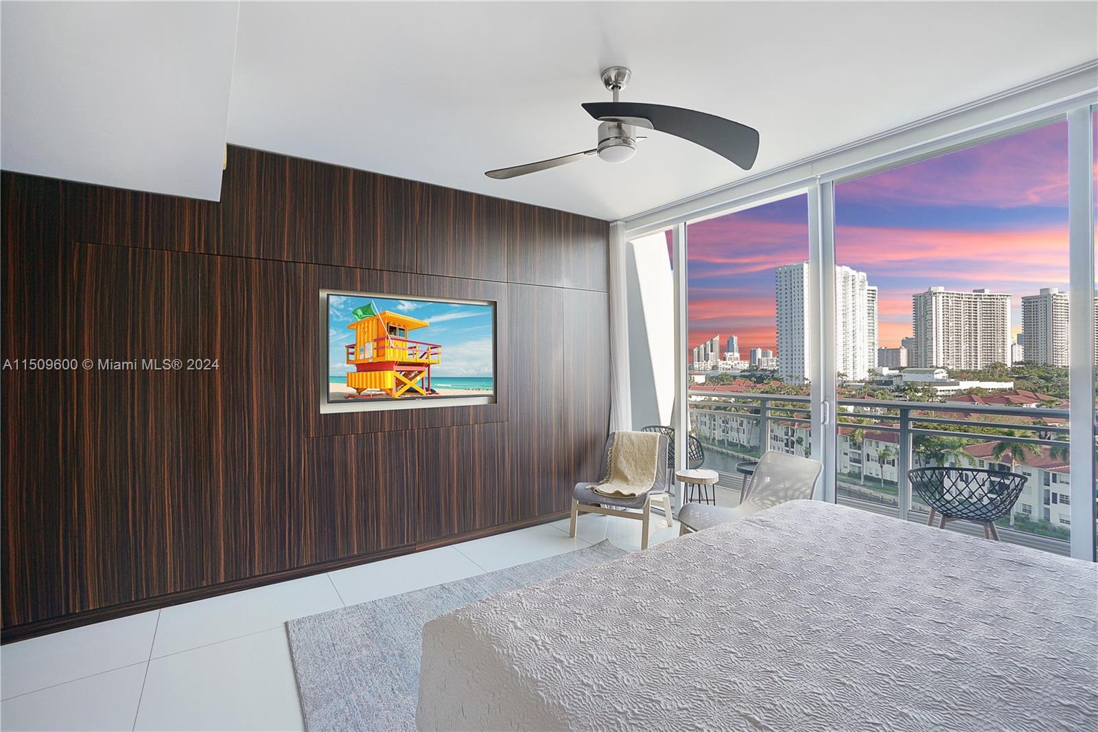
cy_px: 366
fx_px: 457
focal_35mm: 15
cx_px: 549
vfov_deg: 77.3
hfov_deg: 100.4
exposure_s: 1/20
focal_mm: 10
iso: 250
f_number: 8
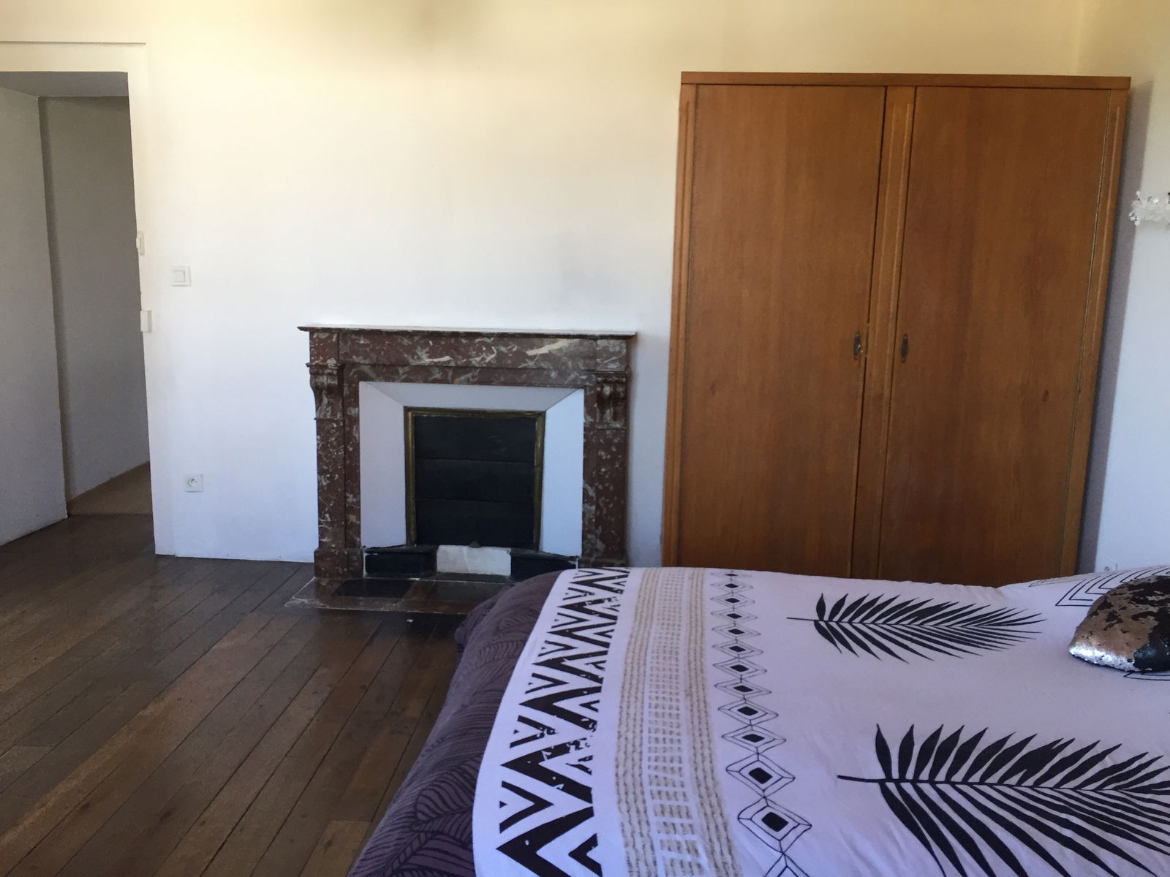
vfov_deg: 48.2
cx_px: 585
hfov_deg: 61.7
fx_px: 980
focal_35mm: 29
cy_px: 438
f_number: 2.2
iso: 64
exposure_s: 1/33
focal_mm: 4.15
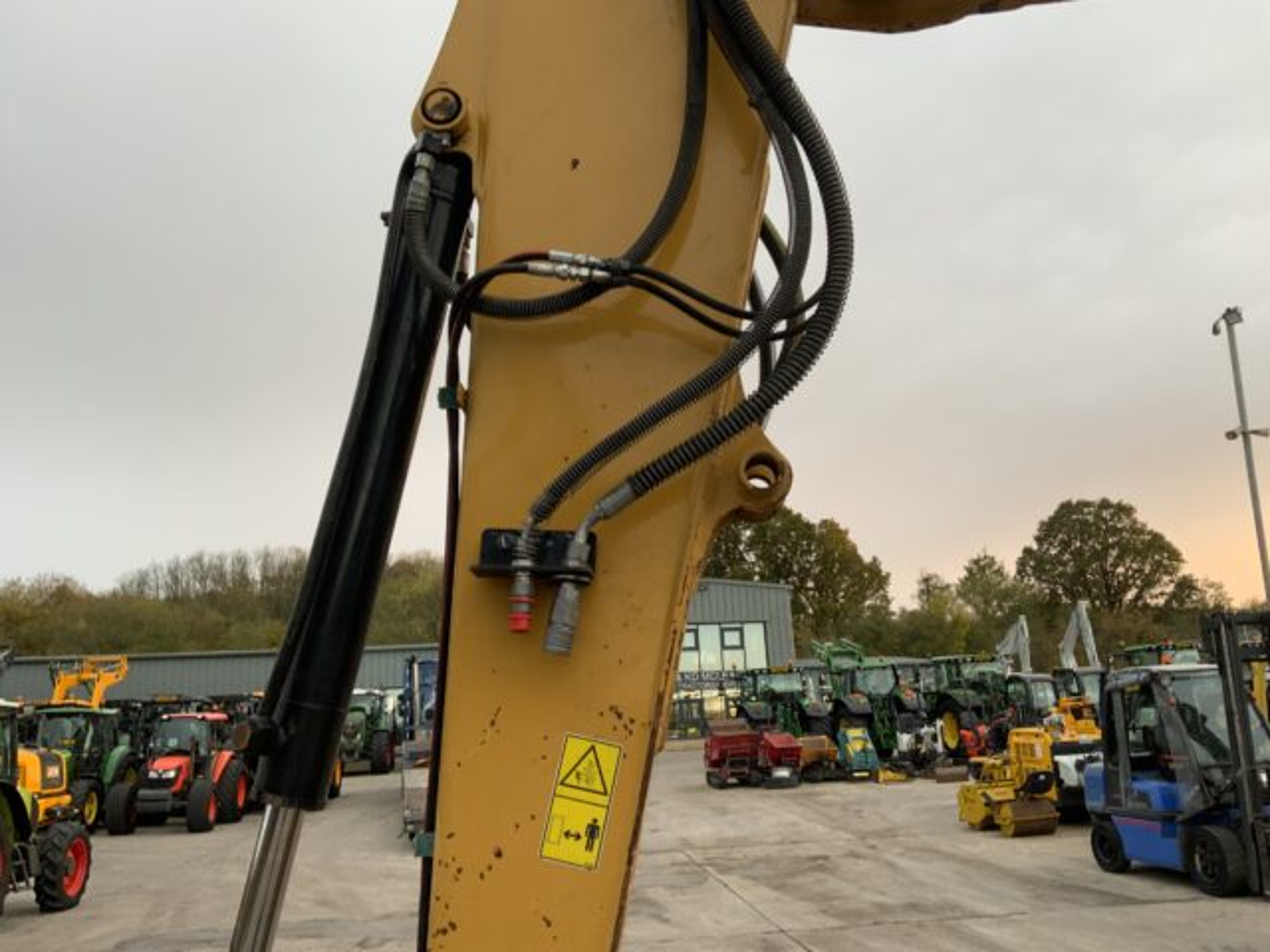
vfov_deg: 48.2
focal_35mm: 29
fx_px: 1064
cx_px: 635
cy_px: 476
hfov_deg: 61.7
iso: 50
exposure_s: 1/122
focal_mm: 3
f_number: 1.8
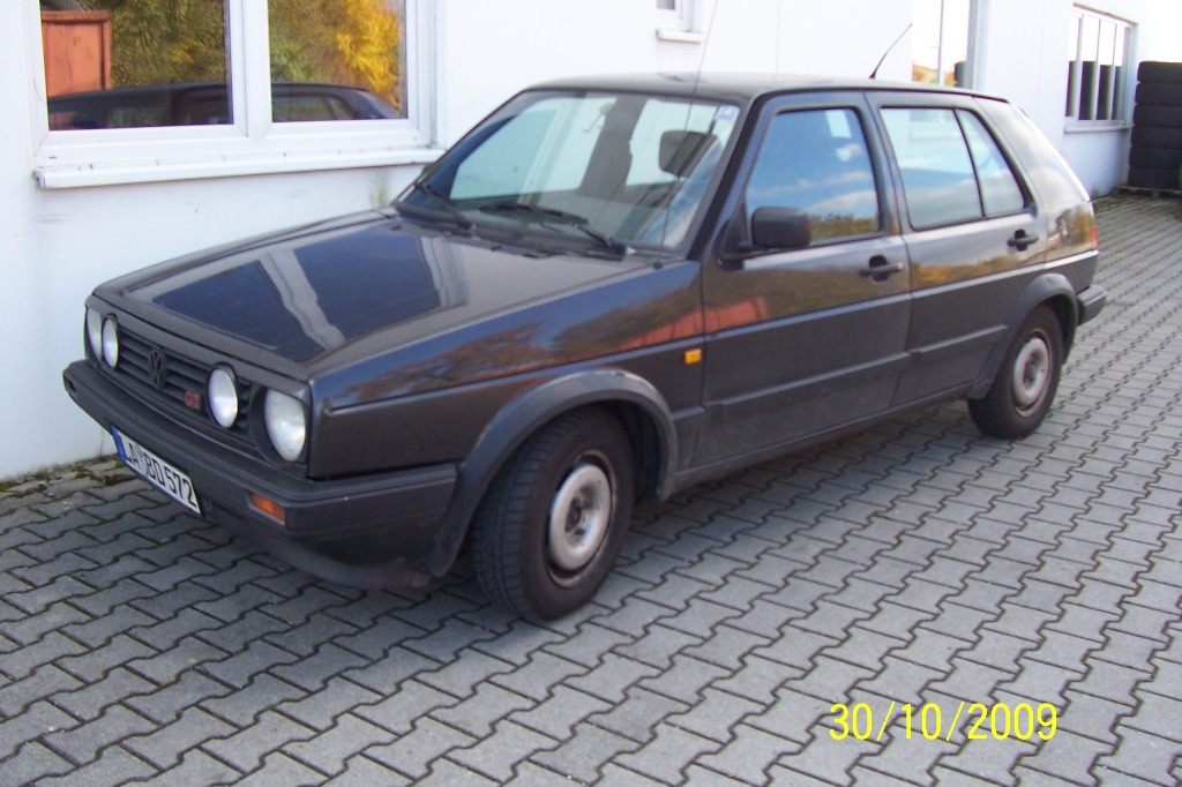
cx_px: 591
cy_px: 394
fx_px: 1116
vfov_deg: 38.9
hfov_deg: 55.8
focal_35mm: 34
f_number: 2.7
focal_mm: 5.6
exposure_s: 1/180
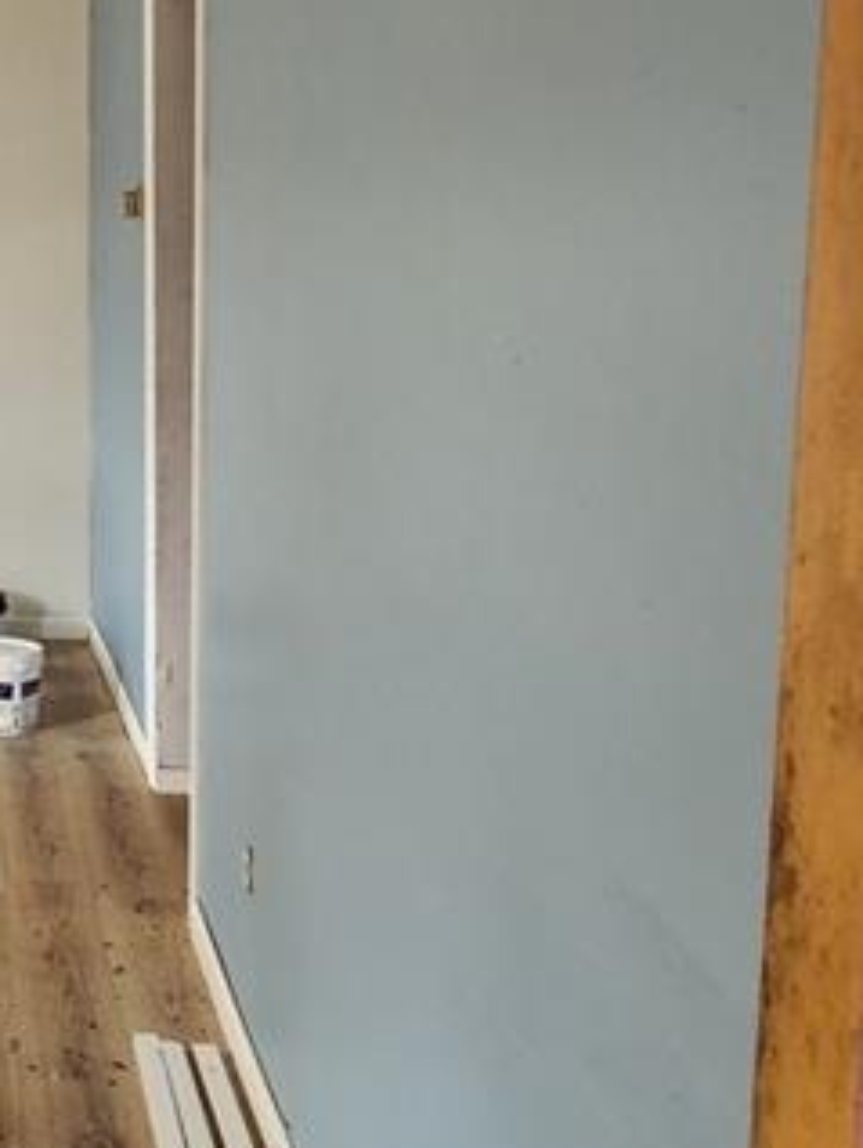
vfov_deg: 38.8
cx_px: -516
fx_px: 1627
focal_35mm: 49
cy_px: 480
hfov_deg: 22.7
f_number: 2.2
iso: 80
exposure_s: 1/60
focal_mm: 2.2
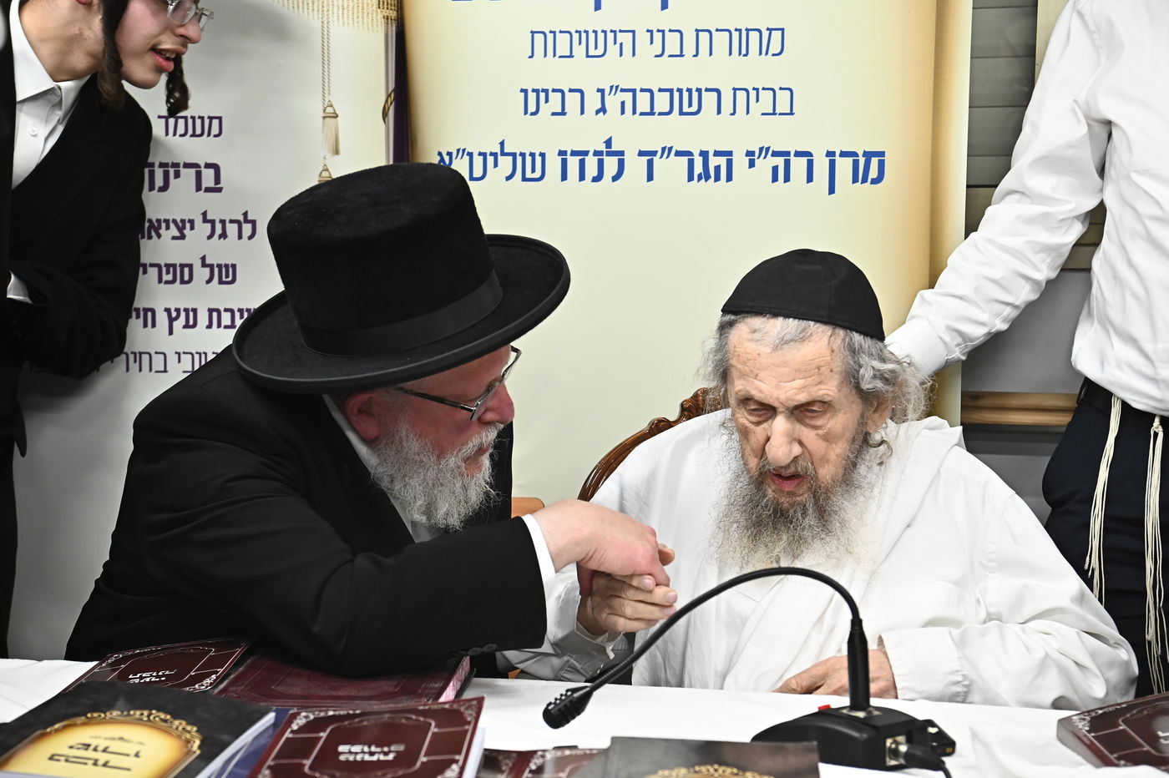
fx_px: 2272
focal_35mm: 70
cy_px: 389
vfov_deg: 19.4
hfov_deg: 28.9
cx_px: 584
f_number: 6.3
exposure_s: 1/160
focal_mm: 70
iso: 1600
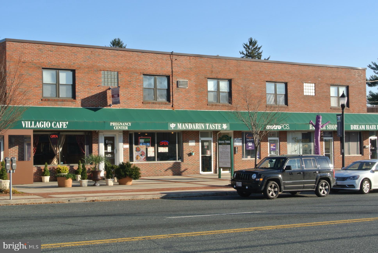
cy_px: 126
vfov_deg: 23.1
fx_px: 620
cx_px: 189
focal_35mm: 59
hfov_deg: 33.9
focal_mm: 21.9
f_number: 13
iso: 100
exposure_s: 1/60
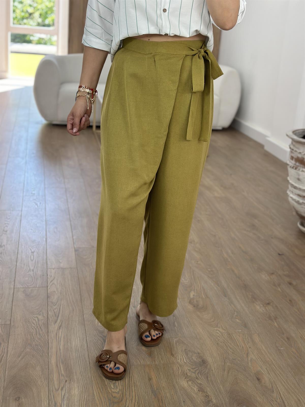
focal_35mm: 48
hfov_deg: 30.3
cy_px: 204
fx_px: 564
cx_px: 152
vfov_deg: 39.7
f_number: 1.78
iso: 80
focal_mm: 6.86
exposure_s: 1/209
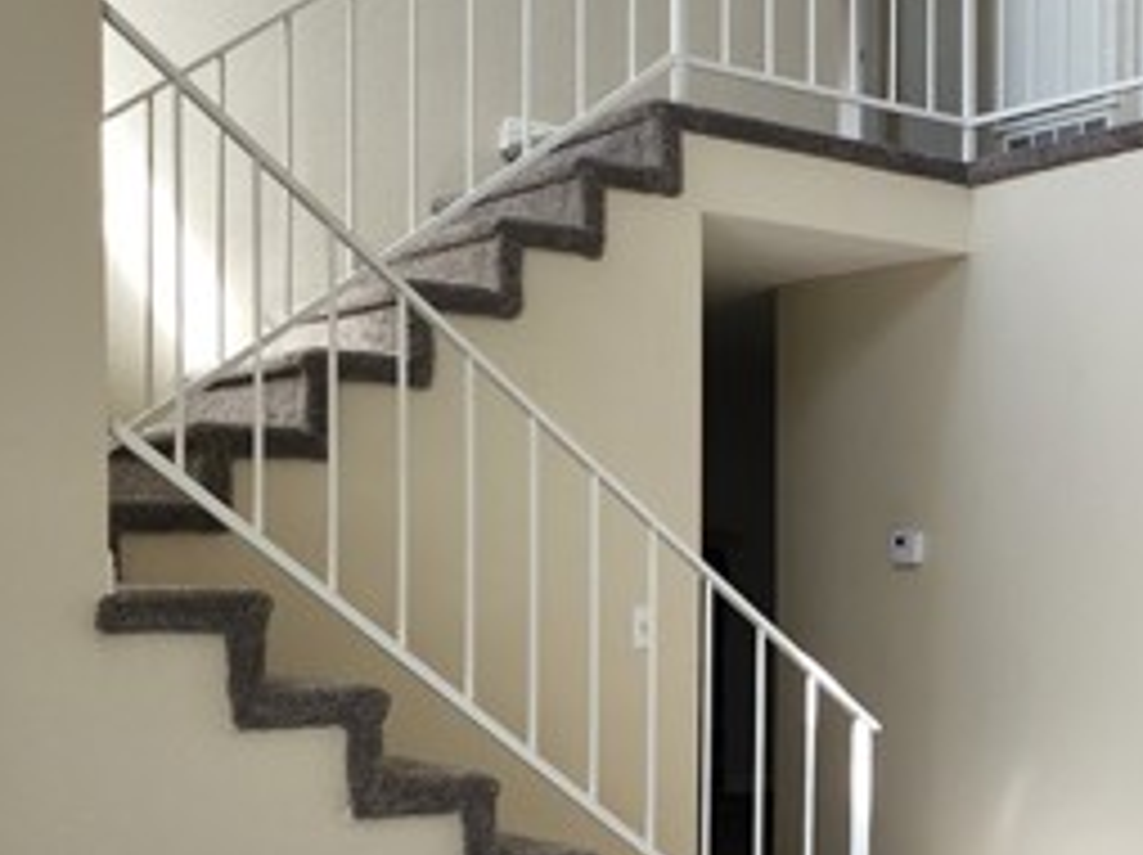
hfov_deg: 30.0
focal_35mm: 58
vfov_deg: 25.0
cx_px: 1246
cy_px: 621
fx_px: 1913
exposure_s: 1/120
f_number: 1.8
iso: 80
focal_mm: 6.4
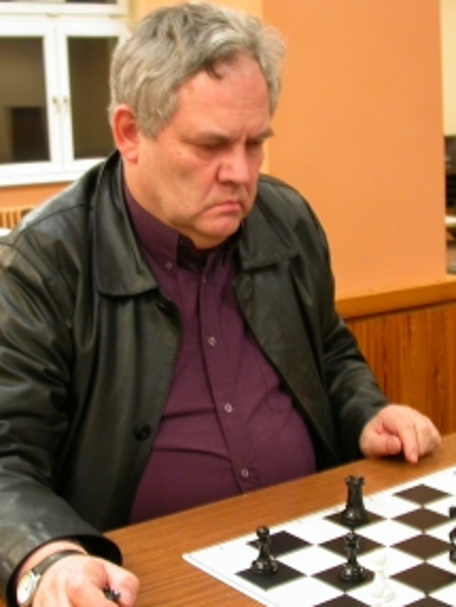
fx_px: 982
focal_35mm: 56
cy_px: 325
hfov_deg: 26.1
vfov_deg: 34.3
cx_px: 229
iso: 100
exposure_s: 1/6.2
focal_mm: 7.85
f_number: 2.6
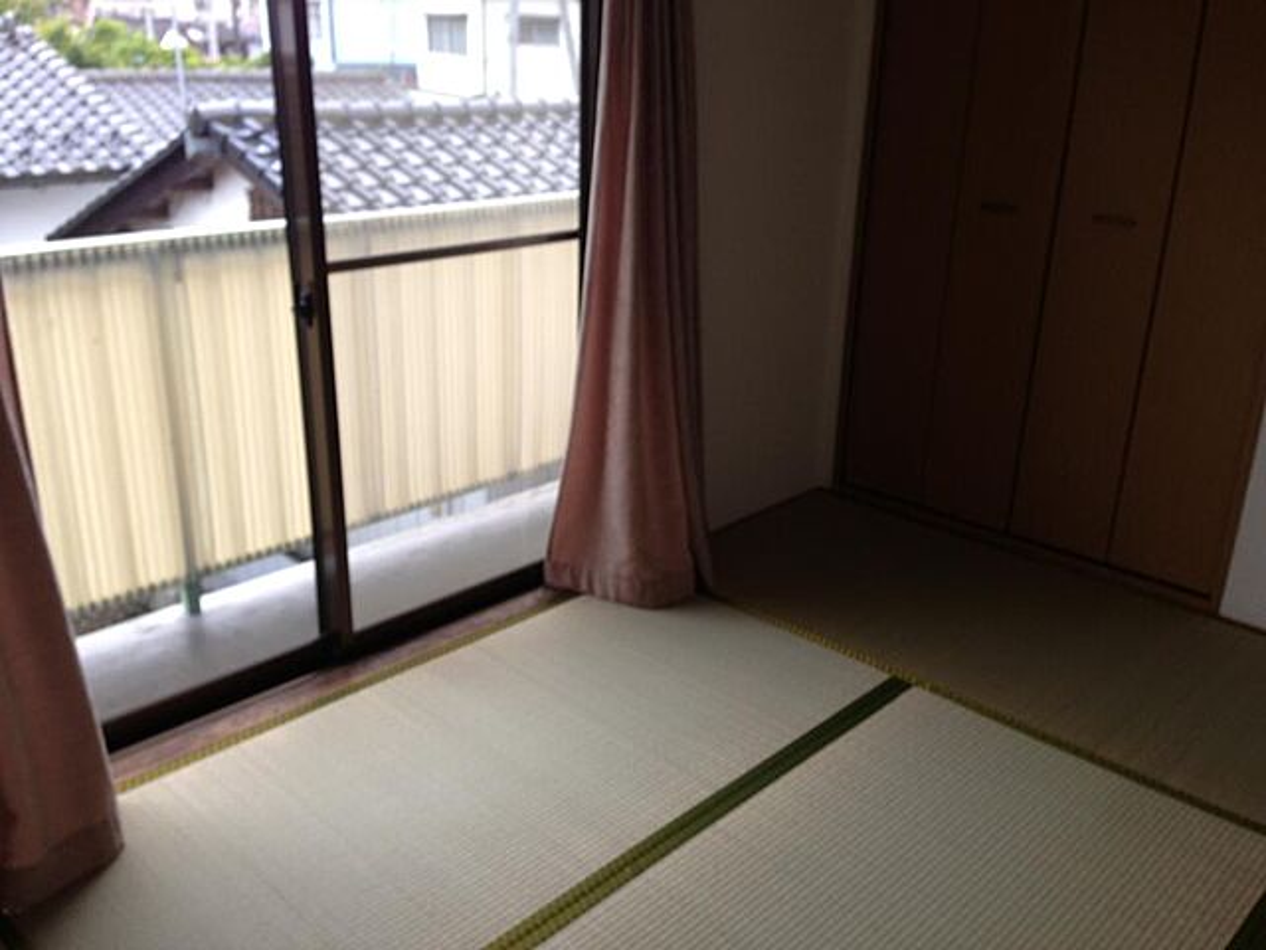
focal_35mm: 33
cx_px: 633
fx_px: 1207
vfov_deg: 42.9
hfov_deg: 55.4
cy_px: 475
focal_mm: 4.13
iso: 50
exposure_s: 1/24
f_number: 2.4
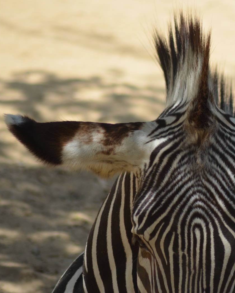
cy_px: 147
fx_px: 4624
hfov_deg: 2.9
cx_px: 219
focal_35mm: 532
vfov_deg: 3.6
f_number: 5
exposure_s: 1/1000
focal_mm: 250
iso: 400
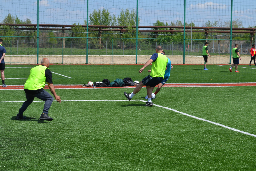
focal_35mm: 82
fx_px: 587
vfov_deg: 16.6
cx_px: 128
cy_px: 86
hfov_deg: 24.6
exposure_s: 1/250
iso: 100
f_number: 8
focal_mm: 55
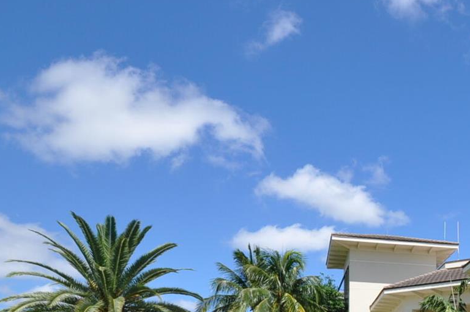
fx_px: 522
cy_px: 351
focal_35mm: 40
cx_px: 487
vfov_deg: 29.7
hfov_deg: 41.2
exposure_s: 1/400
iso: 200
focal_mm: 10
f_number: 10
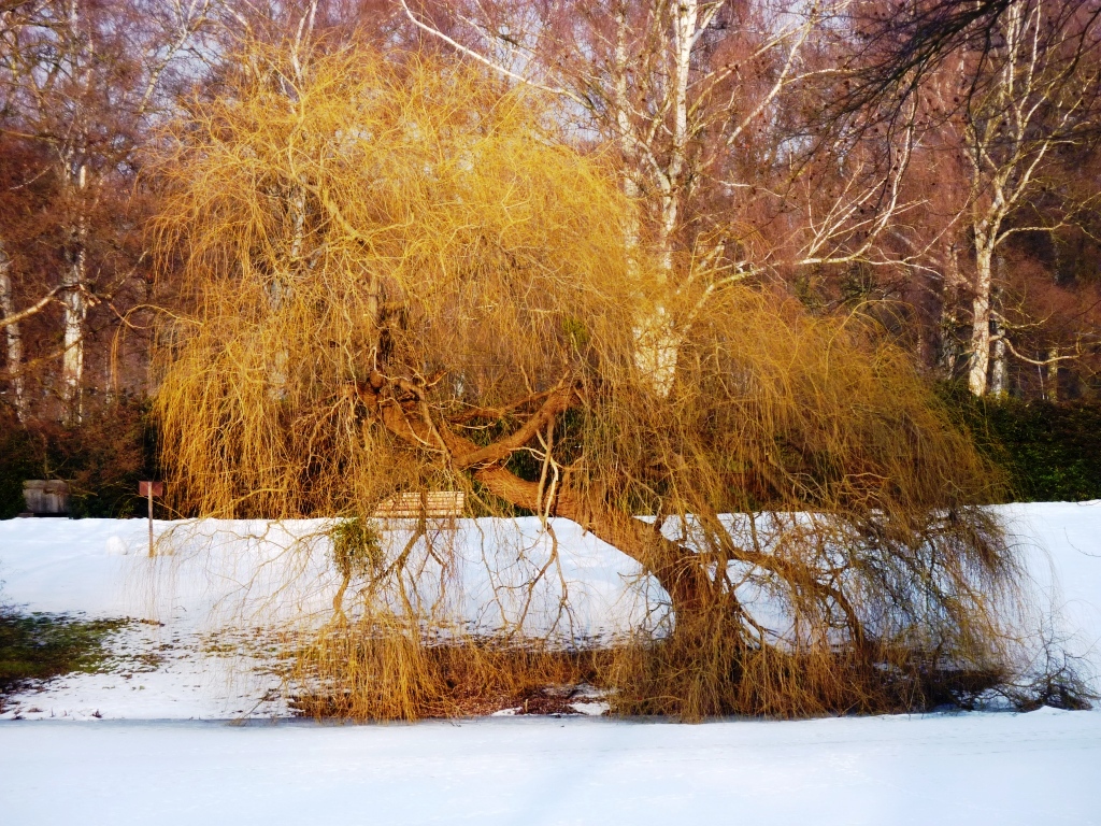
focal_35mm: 128
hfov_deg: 15.4
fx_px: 4071
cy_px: 413
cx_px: 550
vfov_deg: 11.6
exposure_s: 1/250
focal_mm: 21
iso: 160
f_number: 4.4
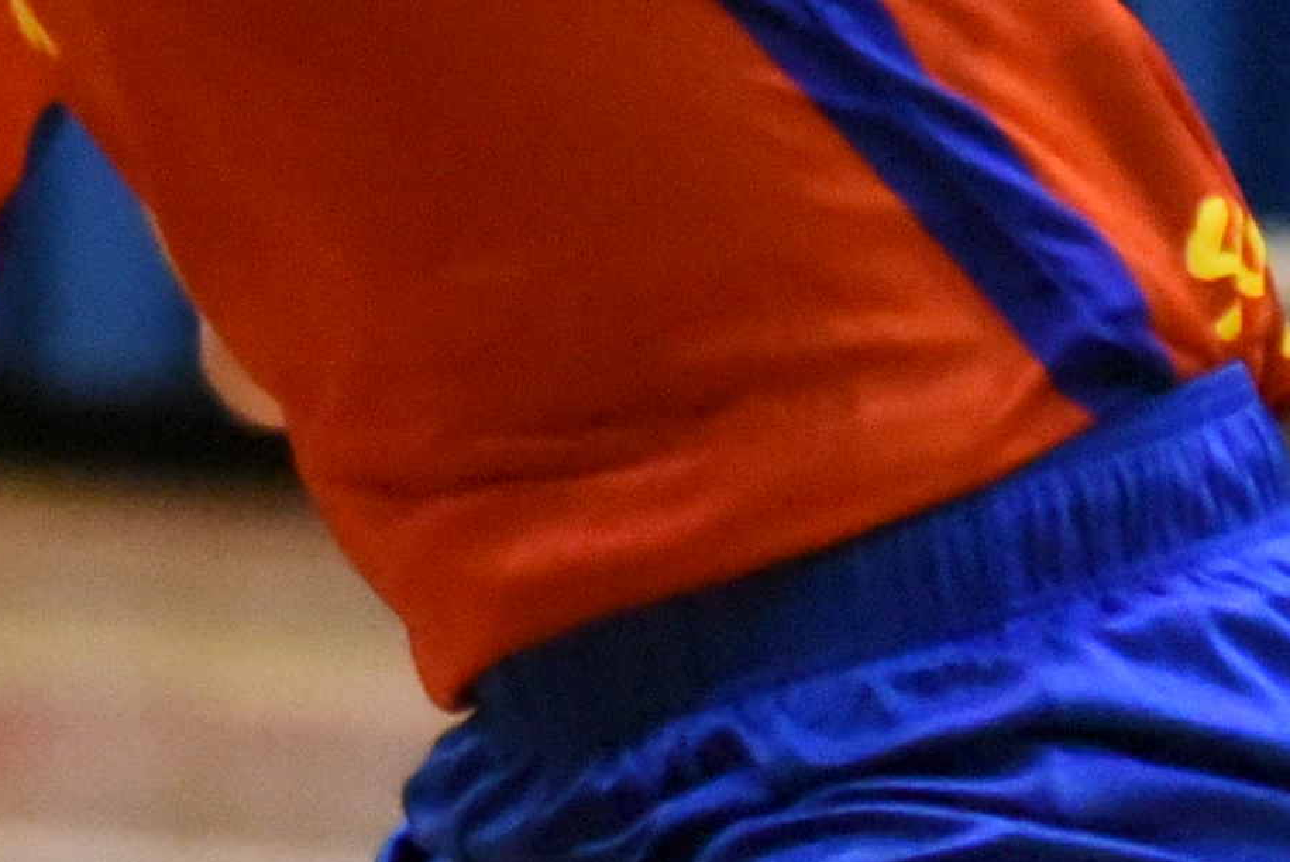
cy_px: 293
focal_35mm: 789
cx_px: -469
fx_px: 28285
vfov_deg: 1.7
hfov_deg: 2.6
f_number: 2.8
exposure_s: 1/800
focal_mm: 120
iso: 12800
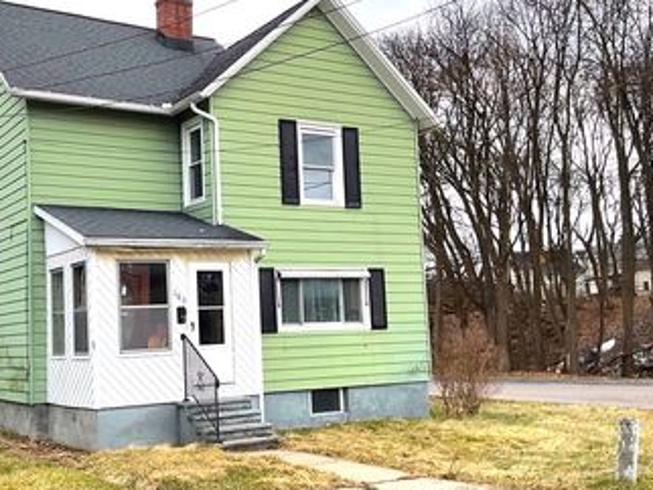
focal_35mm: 45
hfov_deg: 41.3
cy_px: 264
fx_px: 850
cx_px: 201
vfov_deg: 32.2
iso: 16
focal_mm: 3
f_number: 1.8
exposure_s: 1/804
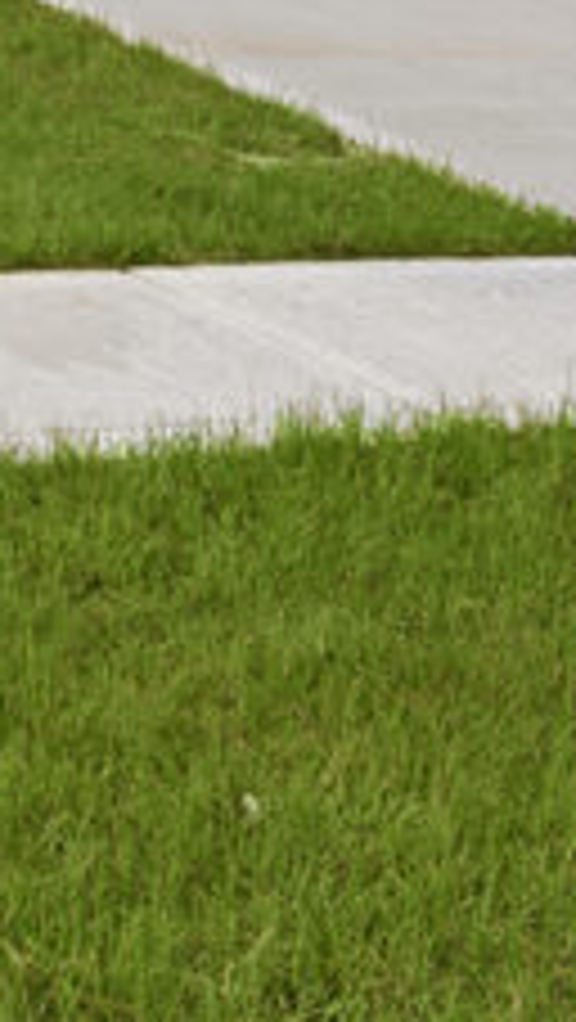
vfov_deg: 18.6
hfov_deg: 10.3
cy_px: -412
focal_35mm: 104
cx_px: -760
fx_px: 2819
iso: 200
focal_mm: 22
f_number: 11
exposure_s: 1/125
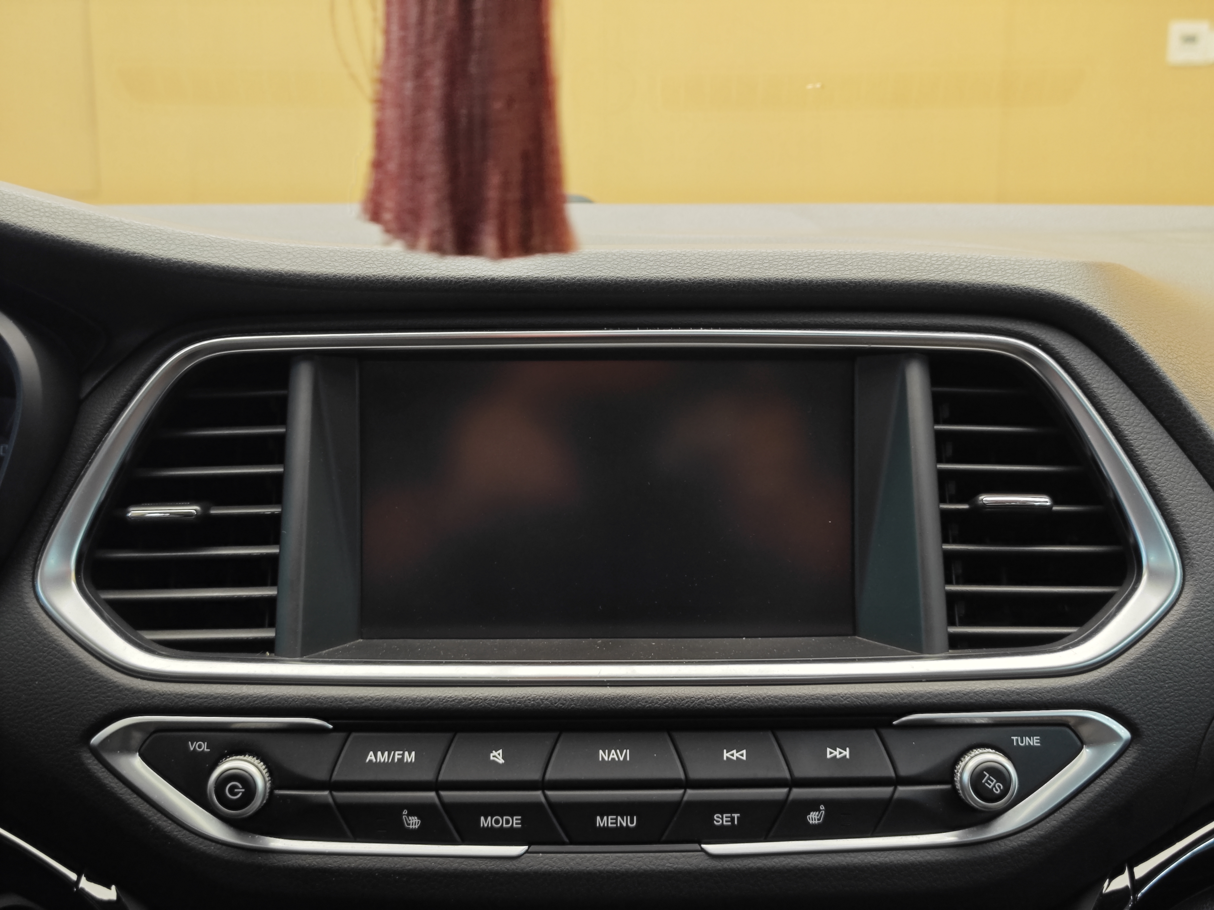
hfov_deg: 41.2
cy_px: 455
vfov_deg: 31.5
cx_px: 607
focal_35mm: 46
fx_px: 1613
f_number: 1.9
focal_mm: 8.7
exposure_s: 1/34.9
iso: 160
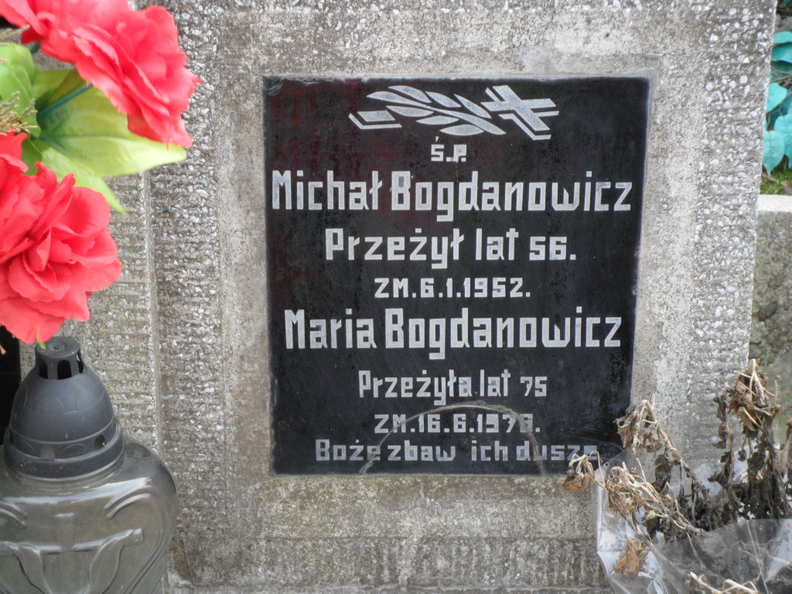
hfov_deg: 18.2
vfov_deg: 13.7
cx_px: 396
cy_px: 297
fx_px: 2471
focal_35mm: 108
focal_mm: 19.6
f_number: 5
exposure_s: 1/45
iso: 100
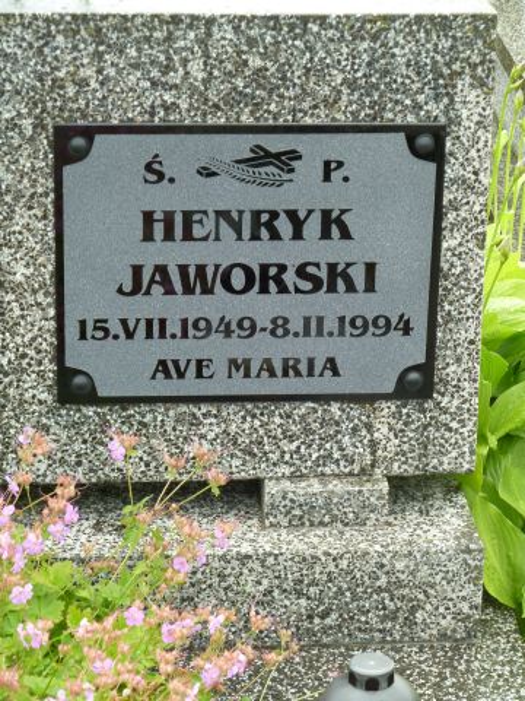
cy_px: 350
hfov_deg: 12.5
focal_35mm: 119
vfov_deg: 16.6
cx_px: 262
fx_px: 2406
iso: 100
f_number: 4.4
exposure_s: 1/40
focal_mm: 19.5
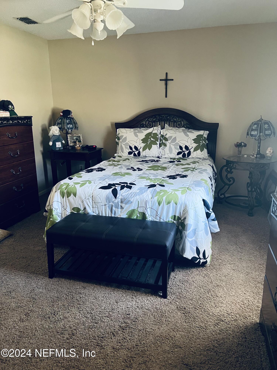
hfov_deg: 53.1
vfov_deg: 67.3
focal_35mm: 26
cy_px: 185
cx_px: 138
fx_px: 277
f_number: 1.5
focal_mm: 5.7
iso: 500
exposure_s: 1/47
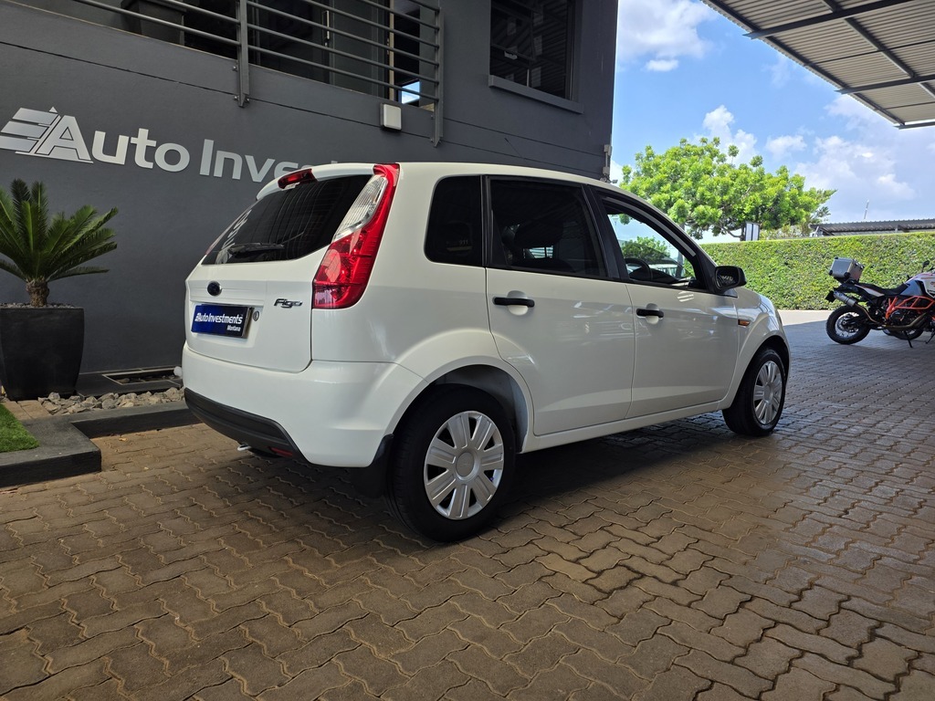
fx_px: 621
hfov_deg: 73.9
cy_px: 350
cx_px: 468
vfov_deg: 58.9
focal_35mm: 23
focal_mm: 6.25
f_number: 1.7
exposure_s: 1/2049
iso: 80
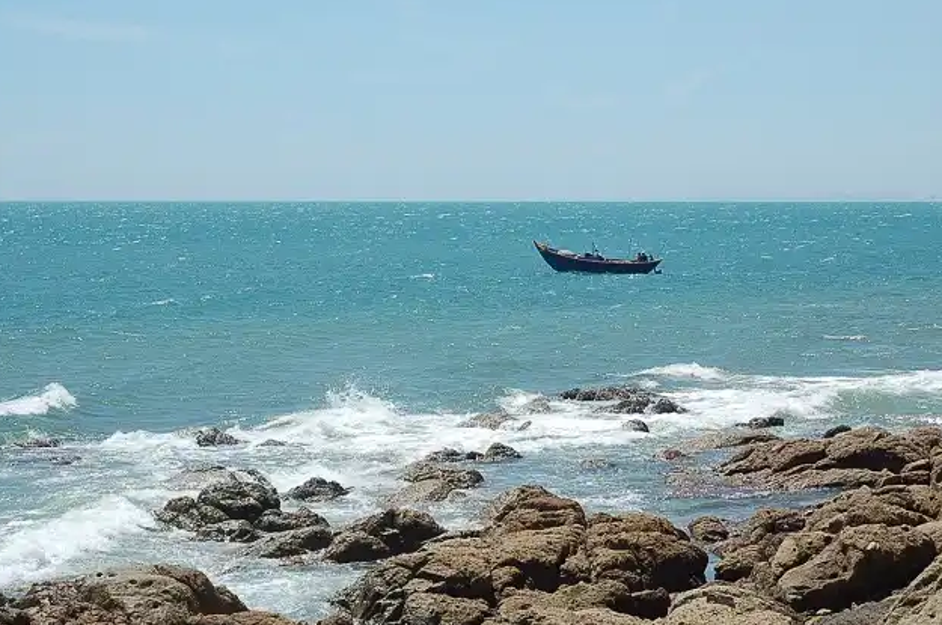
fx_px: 2509
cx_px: 592
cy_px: 254
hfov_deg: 21.2
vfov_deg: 14.2
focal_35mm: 96
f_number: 10
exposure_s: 1/400
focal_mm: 50
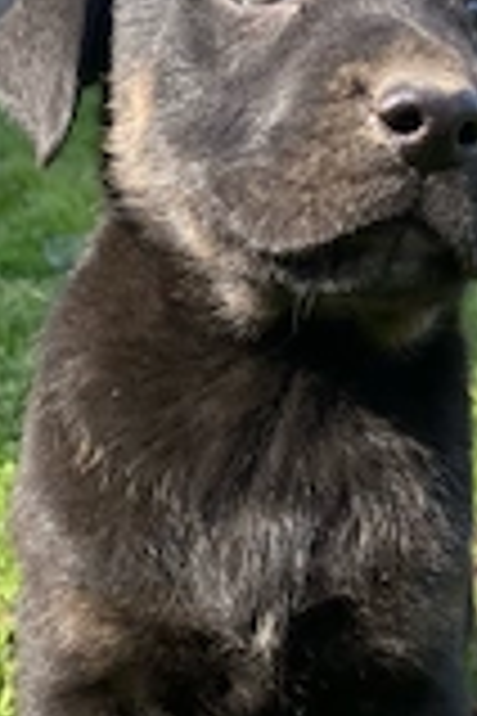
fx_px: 1351
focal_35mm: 68
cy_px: 621
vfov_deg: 28.7
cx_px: 202
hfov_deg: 20.0
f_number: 1.8
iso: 32
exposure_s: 1/654
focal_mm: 4.25
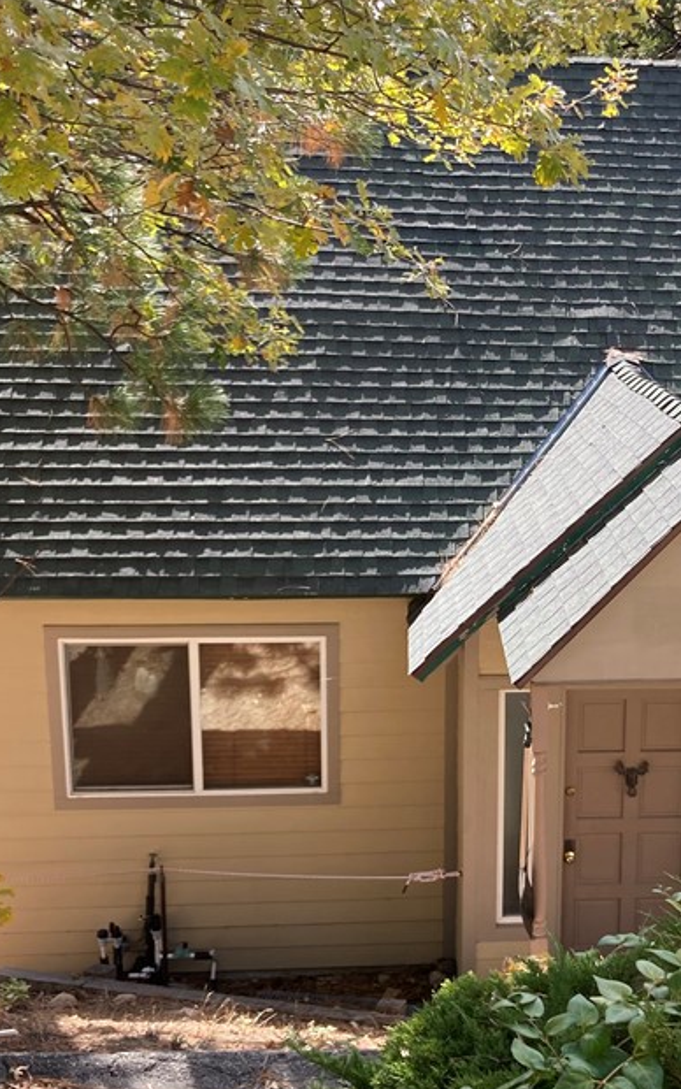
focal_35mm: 49
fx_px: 1454
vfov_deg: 41.0
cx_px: 570
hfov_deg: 25.8
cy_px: 550
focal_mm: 3.99
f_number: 1.8
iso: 20
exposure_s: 1/248
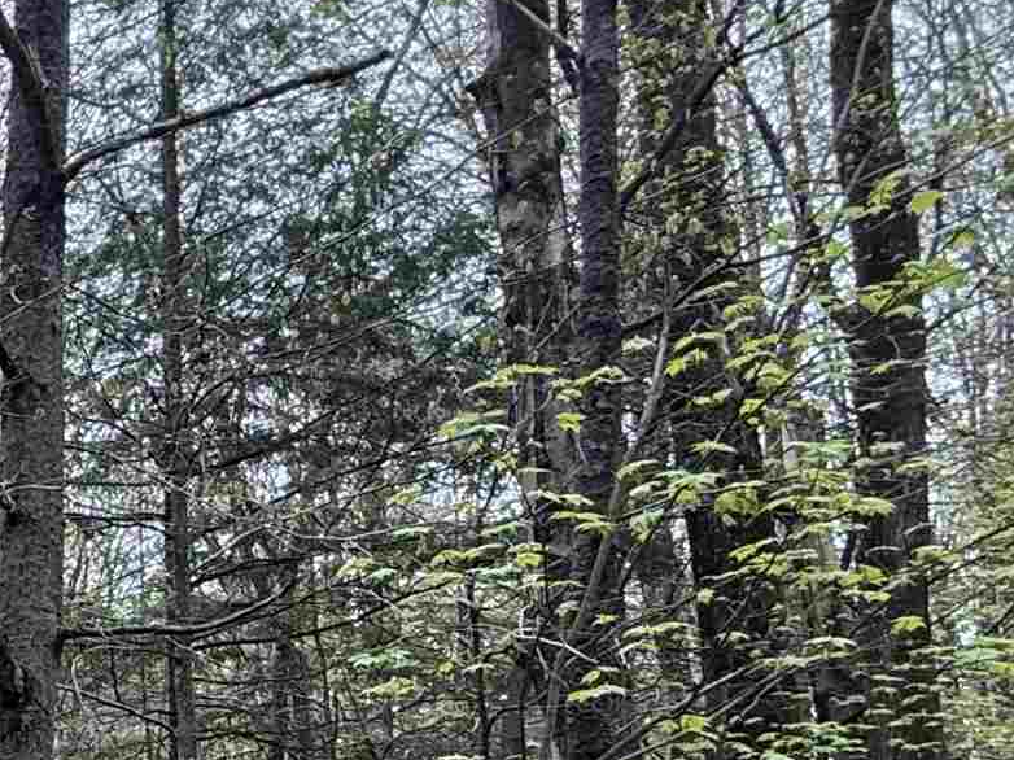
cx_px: -644
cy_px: 835
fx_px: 1611
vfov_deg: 24.7
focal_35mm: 55
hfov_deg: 24.0
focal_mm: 2.22
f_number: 2.2
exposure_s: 1/197
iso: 64
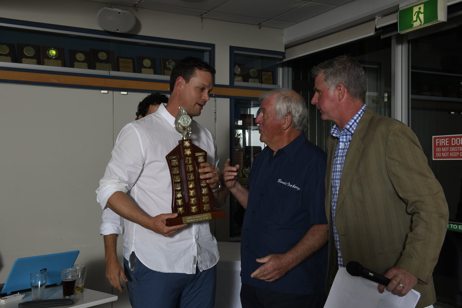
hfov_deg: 46.4
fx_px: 539
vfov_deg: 31.9
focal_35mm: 42
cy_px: 154
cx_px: 231
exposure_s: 1/125
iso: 320
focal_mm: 42
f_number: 9
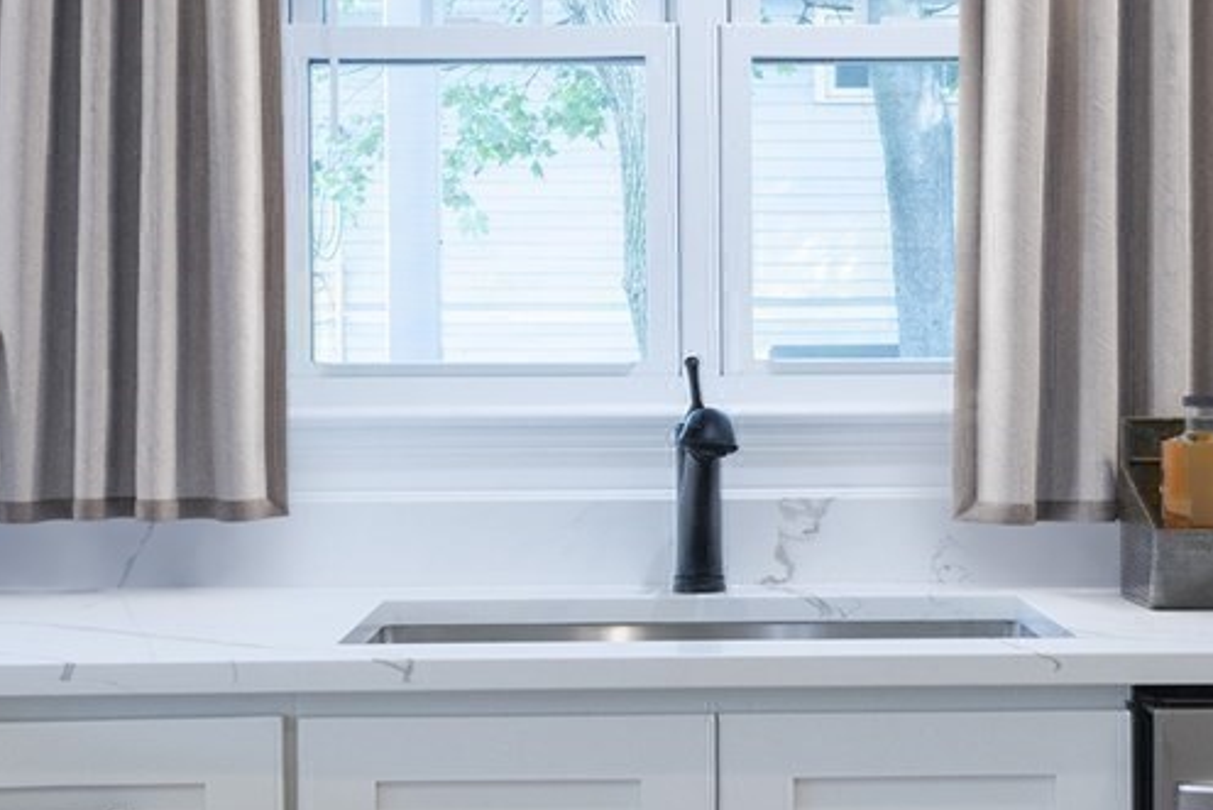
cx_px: 704
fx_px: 2224
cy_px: 376
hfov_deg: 30.5
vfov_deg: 20.6
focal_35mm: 66
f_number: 9
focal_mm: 16
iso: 320
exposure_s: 1/6
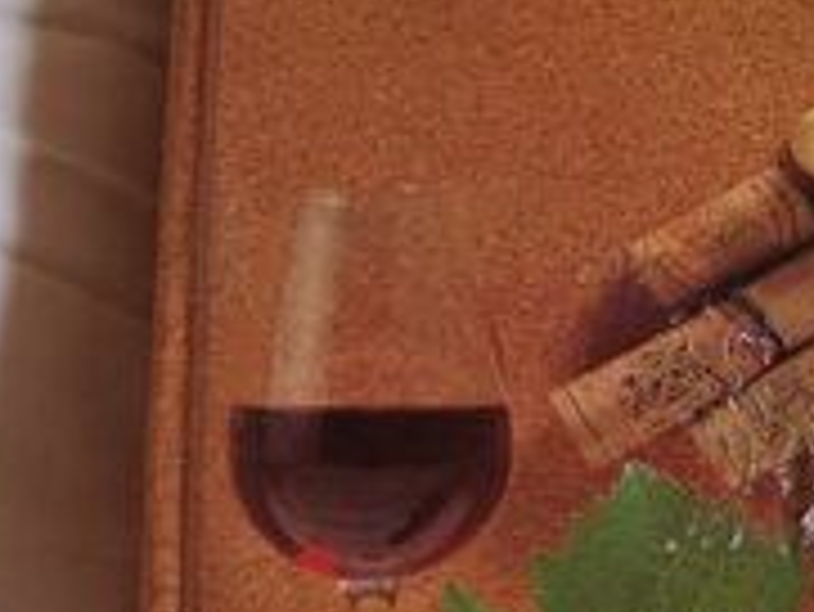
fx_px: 2118
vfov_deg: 16.4
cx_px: 585
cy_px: 230
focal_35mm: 90
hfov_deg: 21.6
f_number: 2.7
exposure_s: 1/60
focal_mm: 5.6
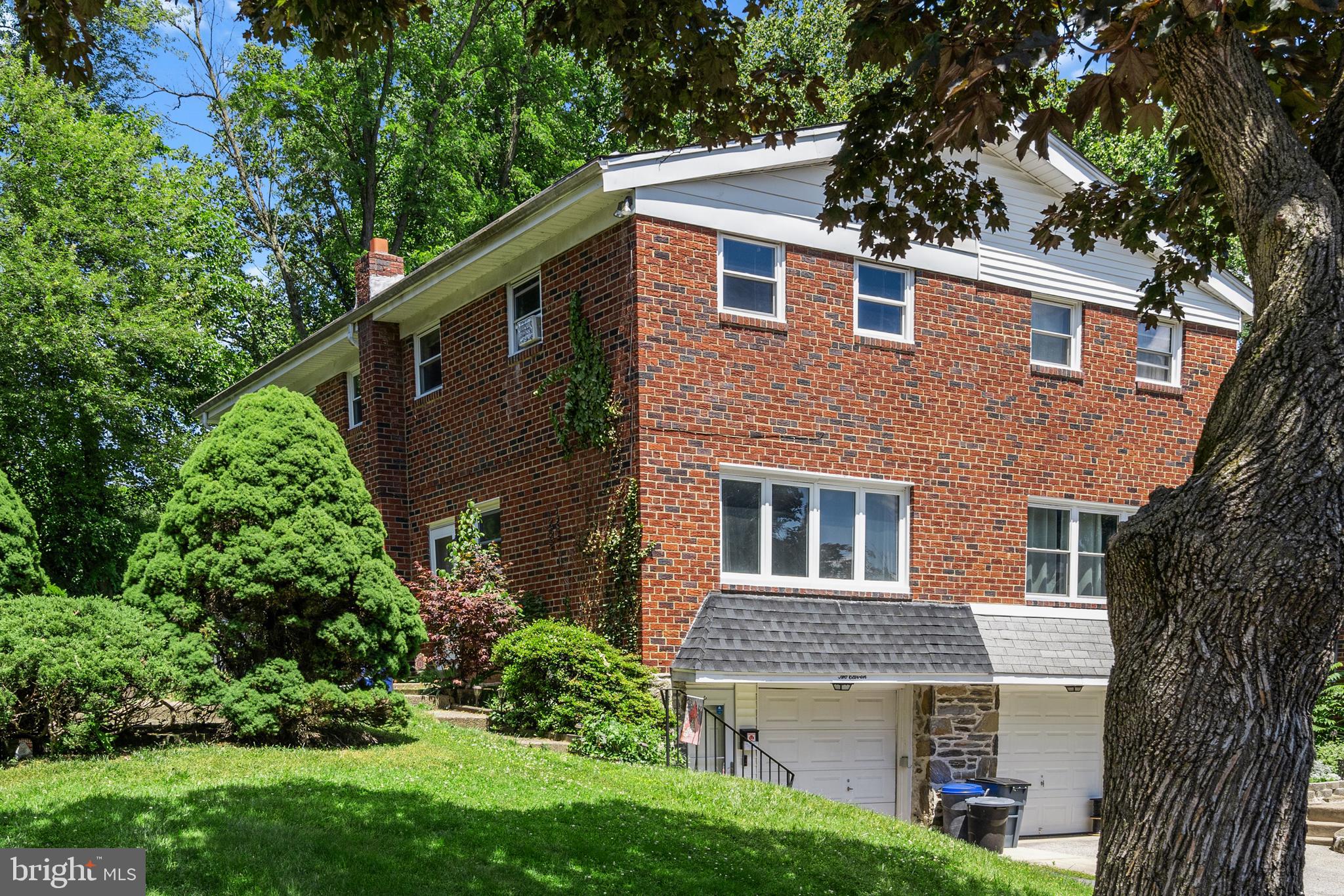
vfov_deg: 34.2
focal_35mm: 39
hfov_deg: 49.6
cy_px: 448
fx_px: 1456
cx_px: 672
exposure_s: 1/320
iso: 250
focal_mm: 26
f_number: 9
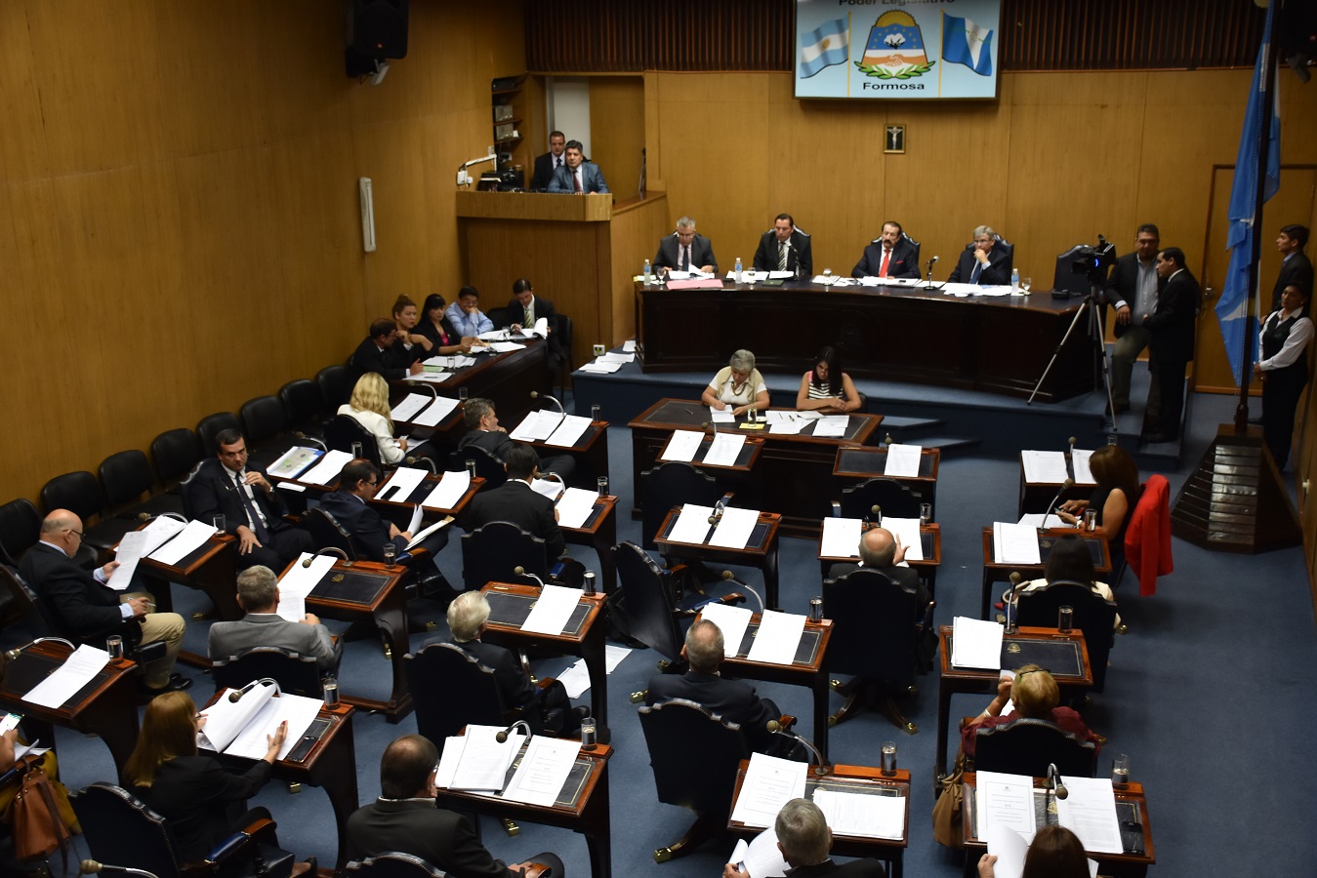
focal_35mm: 40
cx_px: 658
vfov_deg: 33.0
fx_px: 1482
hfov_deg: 47.9
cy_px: 439
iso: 400
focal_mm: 27
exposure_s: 1/25
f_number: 4
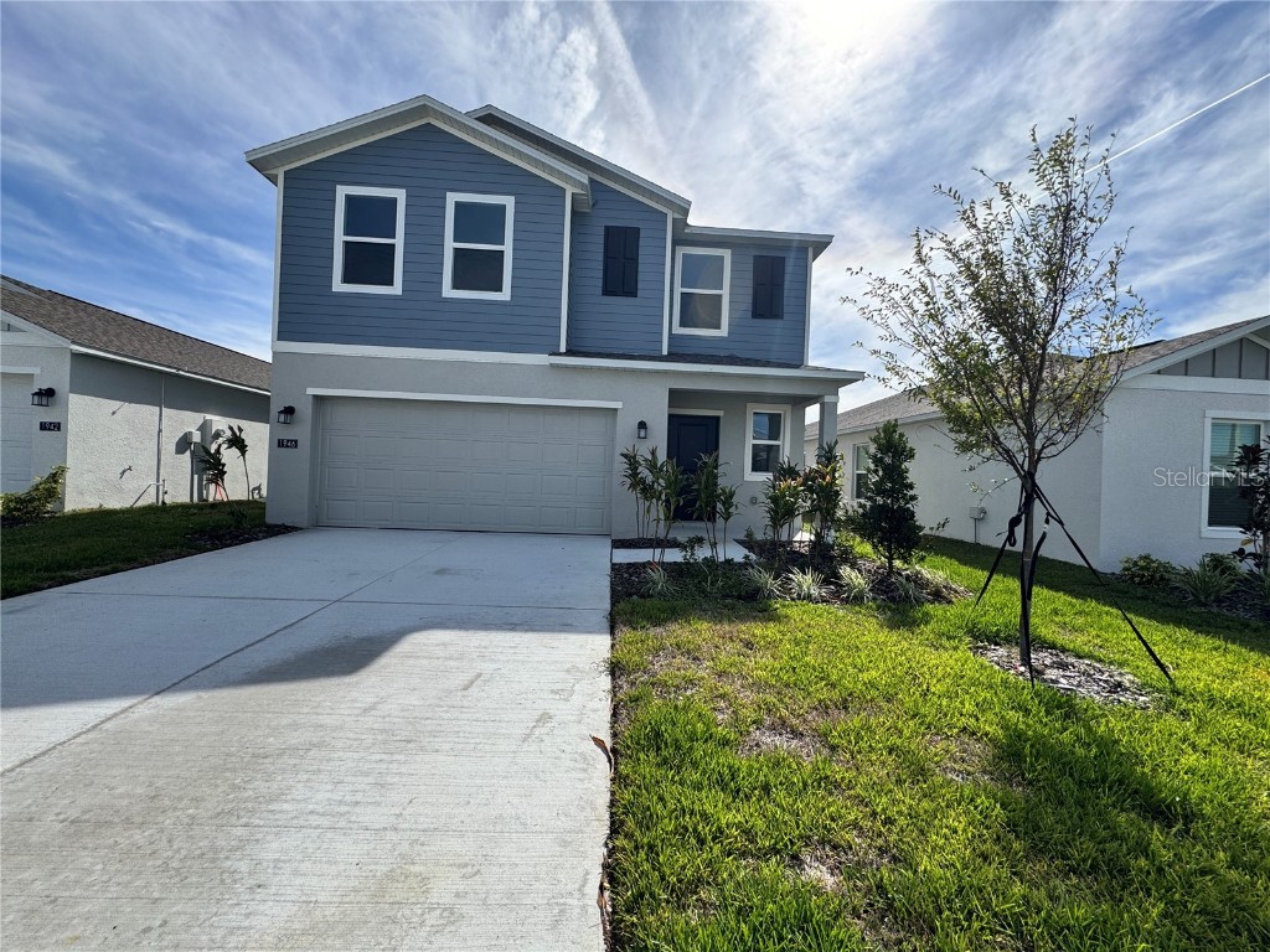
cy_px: 476
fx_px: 514
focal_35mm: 14
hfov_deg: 102.1
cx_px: 635
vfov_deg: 85.7
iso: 40
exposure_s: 1/1536
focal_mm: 2.22
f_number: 2.2
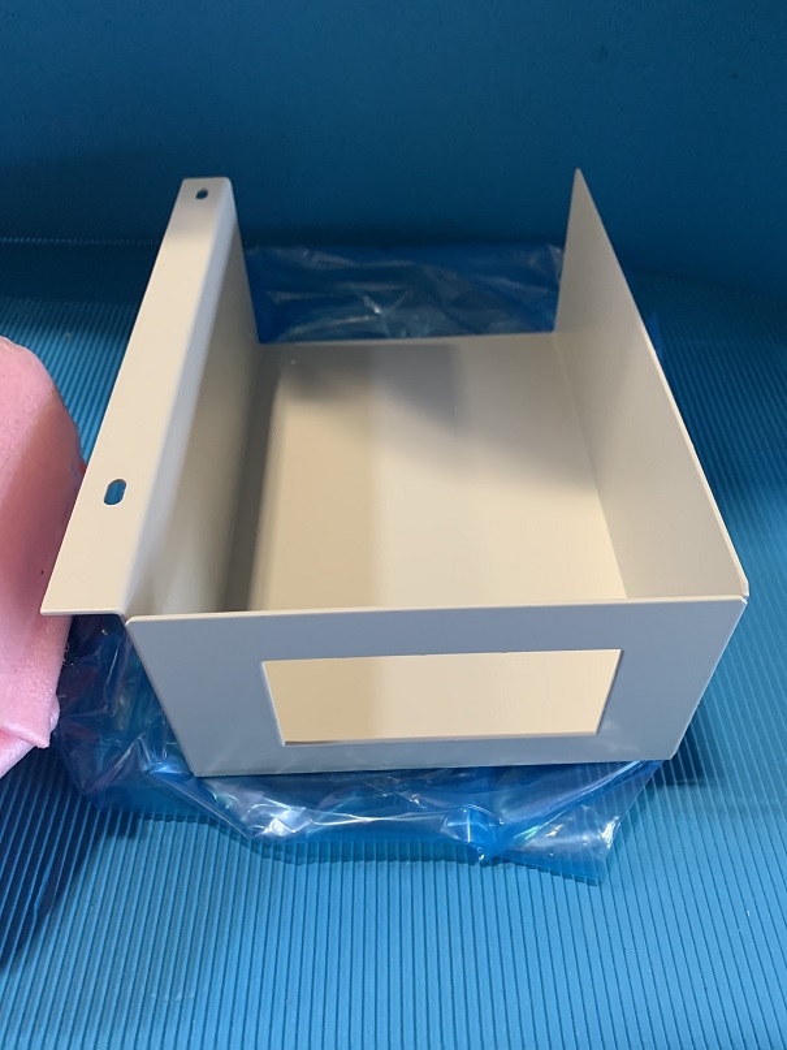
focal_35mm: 26
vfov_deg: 67.3
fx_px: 788
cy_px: 525
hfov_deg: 53.1
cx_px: 394
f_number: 1.8
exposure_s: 1/36
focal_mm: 4.25
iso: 400
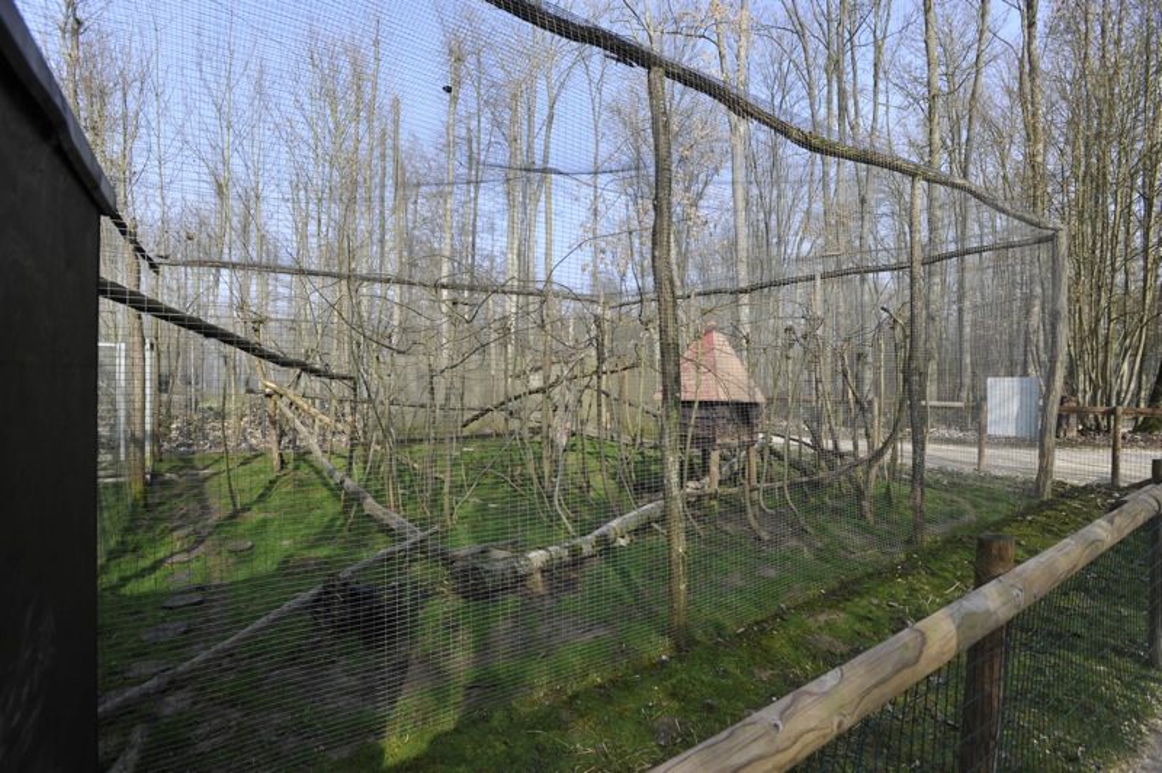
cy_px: 386
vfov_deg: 70.3
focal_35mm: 17
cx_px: 581
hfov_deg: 93.3
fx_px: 548
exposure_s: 1/250
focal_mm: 17
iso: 200
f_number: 8
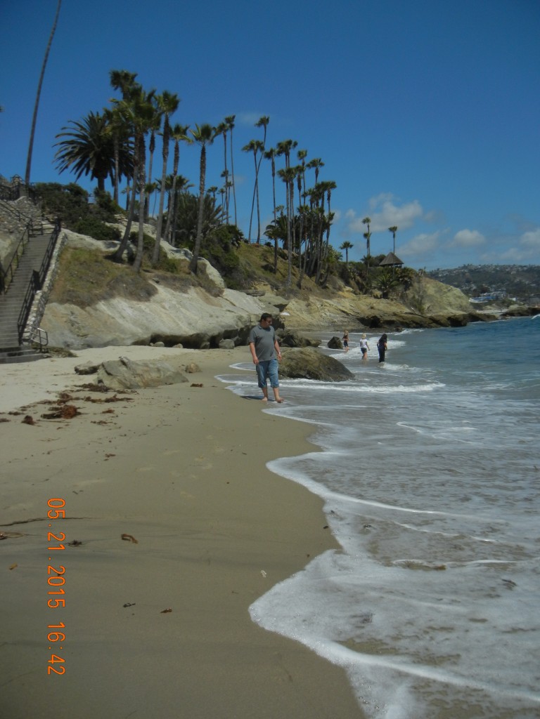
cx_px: 270
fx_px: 624
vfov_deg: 60.0
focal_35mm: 30
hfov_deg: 46.8
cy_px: 360
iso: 160
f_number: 7
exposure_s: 1/1163
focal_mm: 5.4
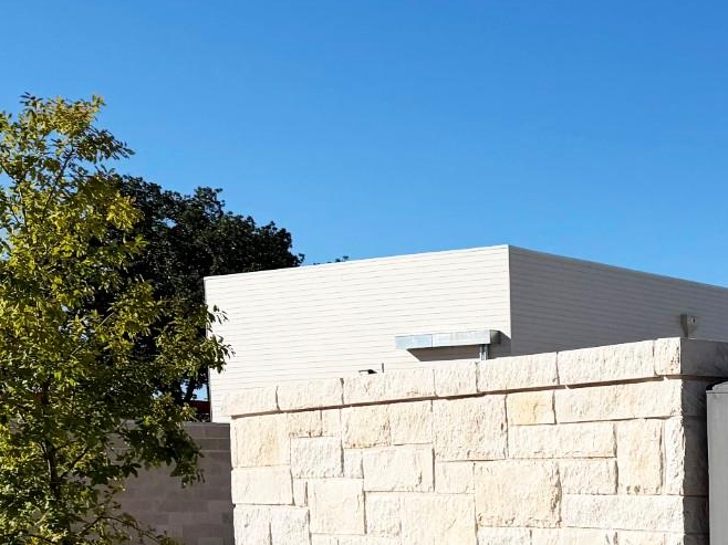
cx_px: 954
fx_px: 1535
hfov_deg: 23.5
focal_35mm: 73
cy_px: 641
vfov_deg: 19.1
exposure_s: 1/8130
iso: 80
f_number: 1.8
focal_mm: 6.8
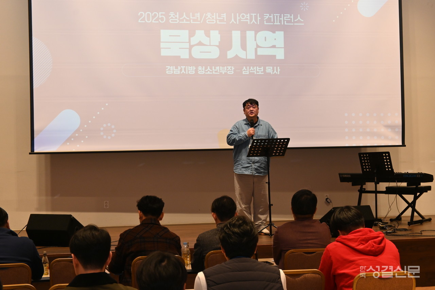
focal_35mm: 75
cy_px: 145
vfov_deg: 18.2
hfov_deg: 27.0
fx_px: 906
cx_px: 218
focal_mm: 50
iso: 800
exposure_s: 1/60
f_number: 6.3
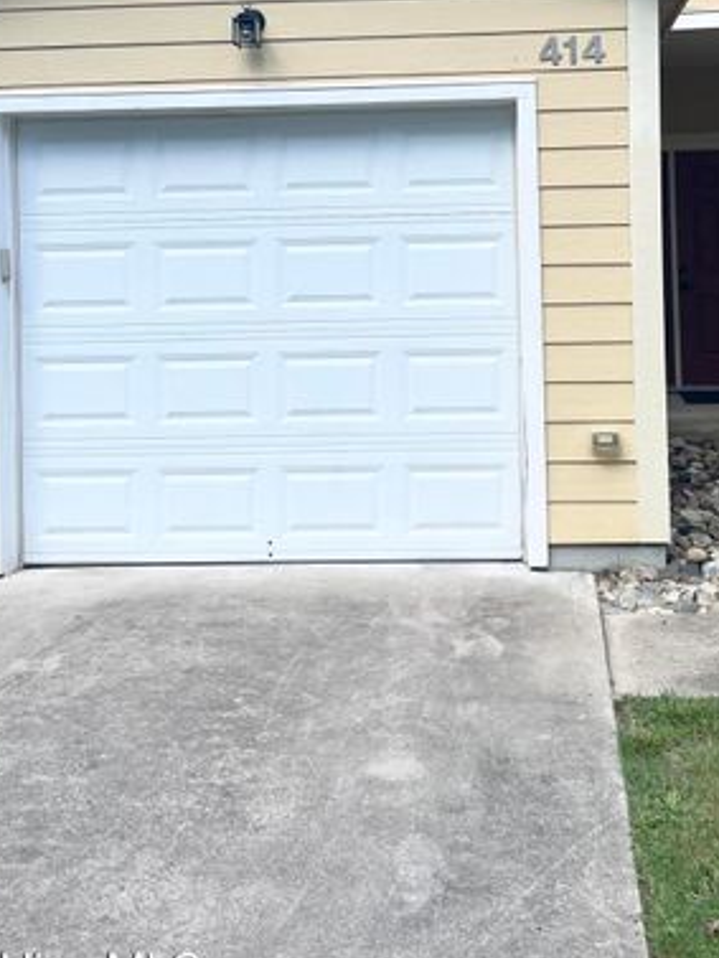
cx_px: 475
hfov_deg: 31.3
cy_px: 202
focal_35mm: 46
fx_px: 1273
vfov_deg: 39.7
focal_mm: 5.1
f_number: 1.6
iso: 50
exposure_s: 1/898
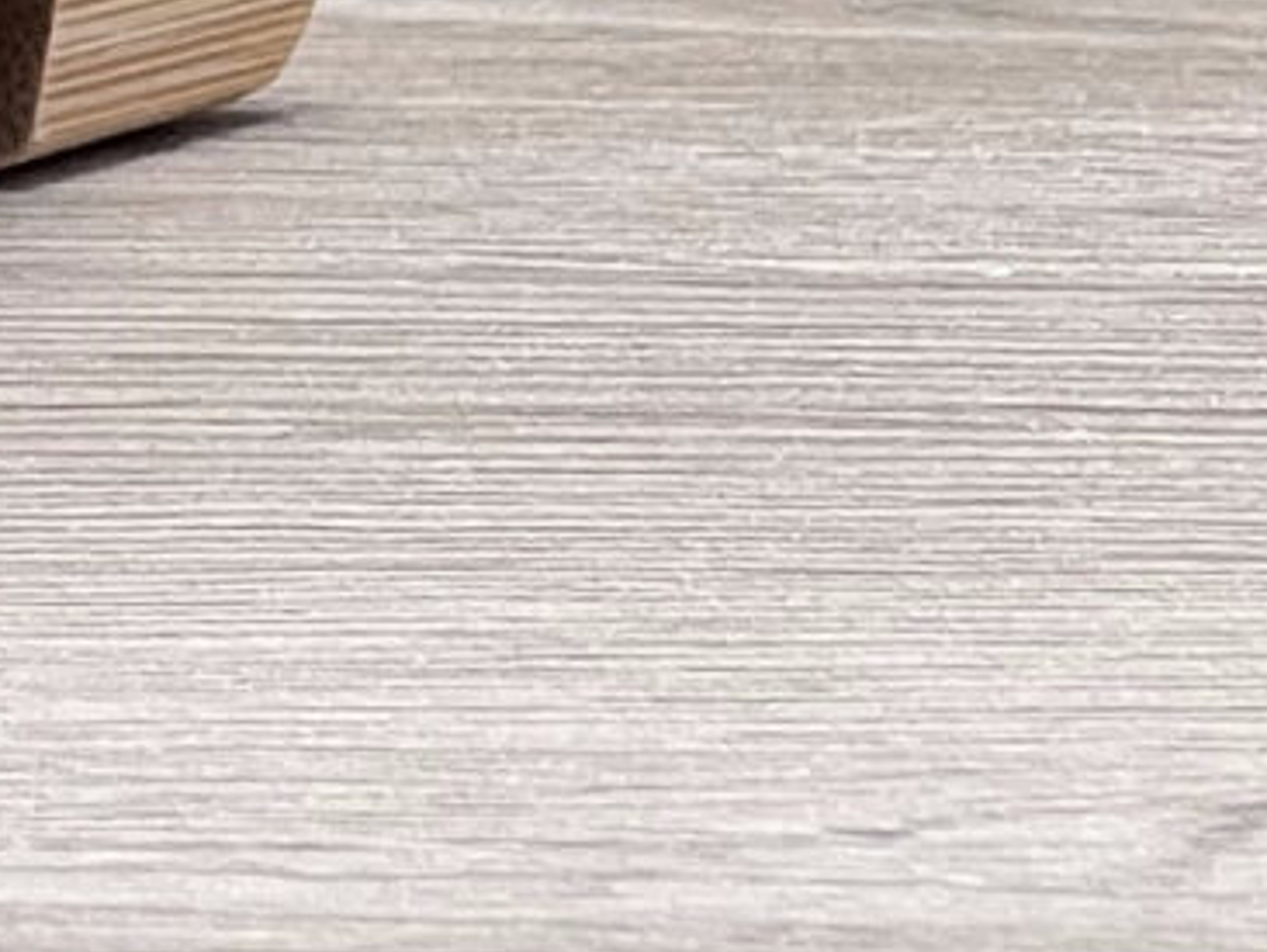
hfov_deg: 3.6
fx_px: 19705
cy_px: -1662
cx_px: -1738
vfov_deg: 2.7
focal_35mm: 538
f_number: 2.8
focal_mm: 9
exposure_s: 1/100
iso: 100
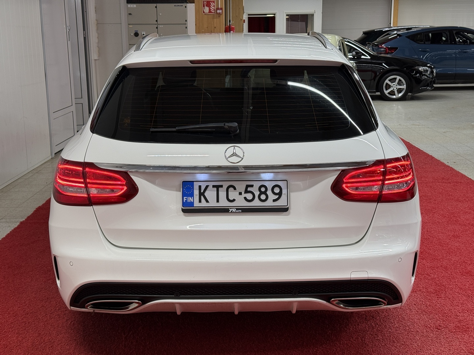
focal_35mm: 48
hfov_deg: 39.7
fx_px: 657
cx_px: 237
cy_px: 178
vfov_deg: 30.3
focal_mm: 6.76
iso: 64
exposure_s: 1/100
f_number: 1.78
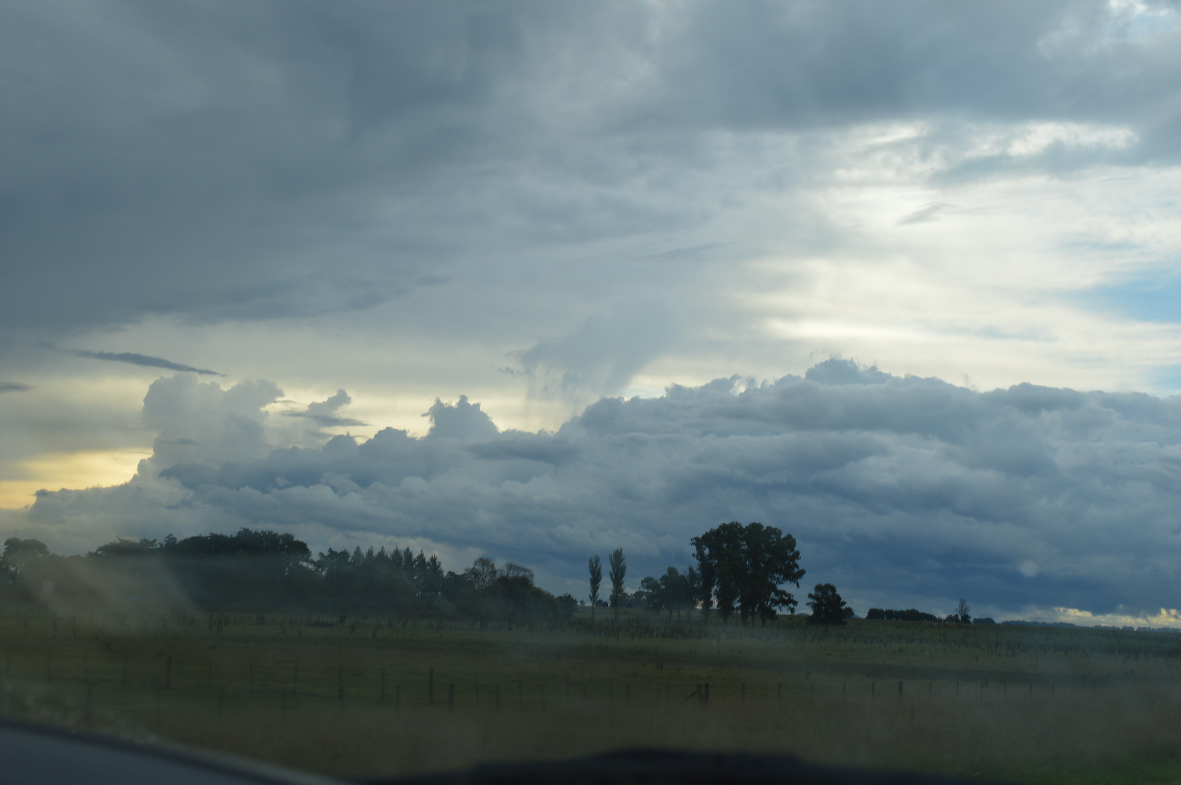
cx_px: 590
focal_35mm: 60
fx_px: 1967
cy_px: 392
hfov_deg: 33.4
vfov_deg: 22.6
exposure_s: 1/200
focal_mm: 40
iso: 100
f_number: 7.1
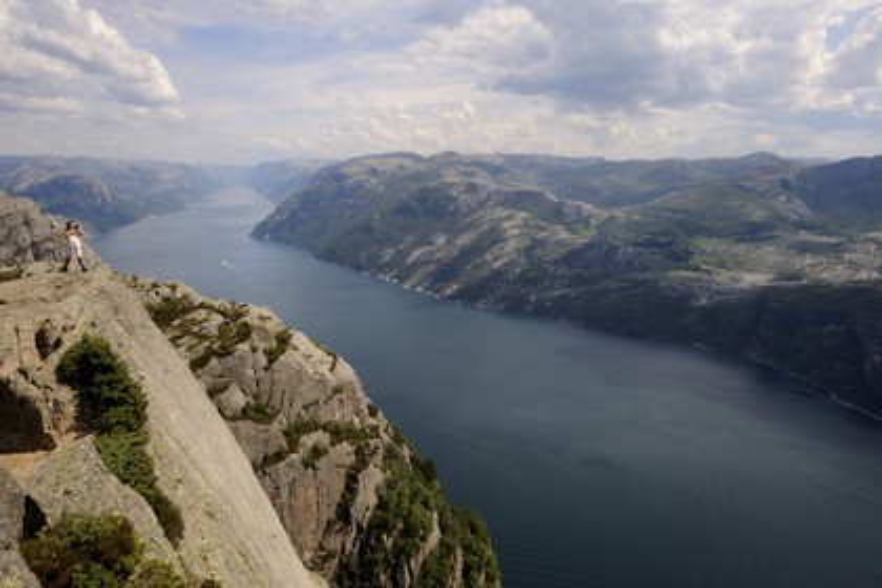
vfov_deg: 57.2
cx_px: 441
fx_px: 539
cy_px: 294
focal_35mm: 22
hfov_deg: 78.6
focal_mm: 22
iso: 200
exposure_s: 1/160
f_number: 14
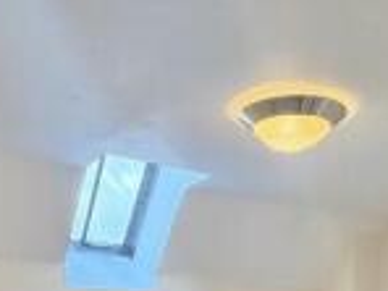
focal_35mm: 55
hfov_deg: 34.9
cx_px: 222
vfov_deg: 19.6
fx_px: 616
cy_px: 526
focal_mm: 2.22
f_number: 2.2
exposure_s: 1/50
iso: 250
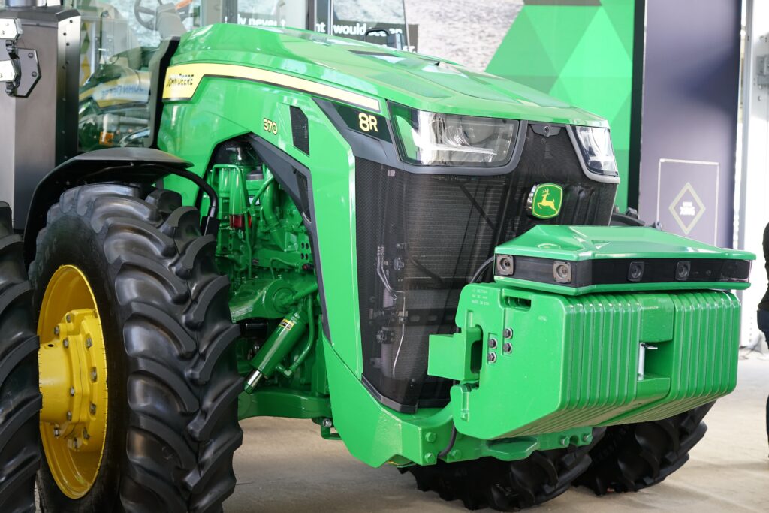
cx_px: 384
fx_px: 1068
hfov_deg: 39.6
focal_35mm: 50
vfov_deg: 27.0
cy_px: 256
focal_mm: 50
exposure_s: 1/160
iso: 1250
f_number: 4
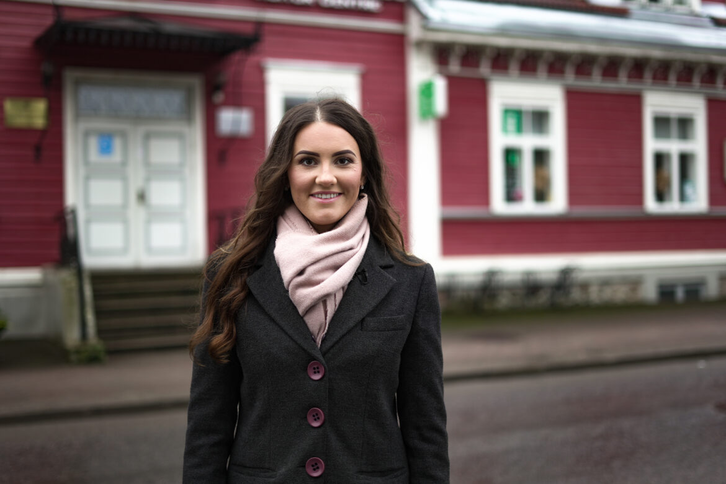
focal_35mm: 50
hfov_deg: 39.6
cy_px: 242
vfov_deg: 27.0
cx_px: 363
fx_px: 1009
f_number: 1.8
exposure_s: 1/80
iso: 80
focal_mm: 50
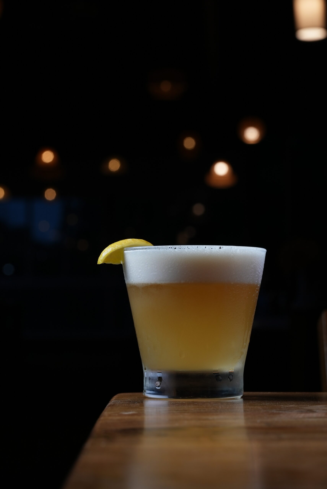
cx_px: 164
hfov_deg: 15.2
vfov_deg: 22.6
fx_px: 1224
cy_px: 244
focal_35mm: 90
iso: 500
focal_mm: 90
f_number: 11
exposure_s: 1/60
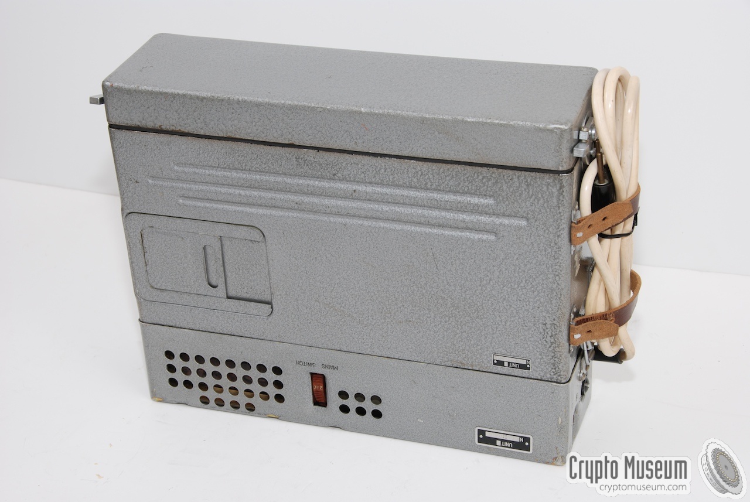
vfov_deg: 18.2
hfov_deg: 27.0
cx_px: 375
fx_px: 1564
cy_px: 251
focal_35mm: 75
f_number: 13
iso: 200
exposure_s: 1/60
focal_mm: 50
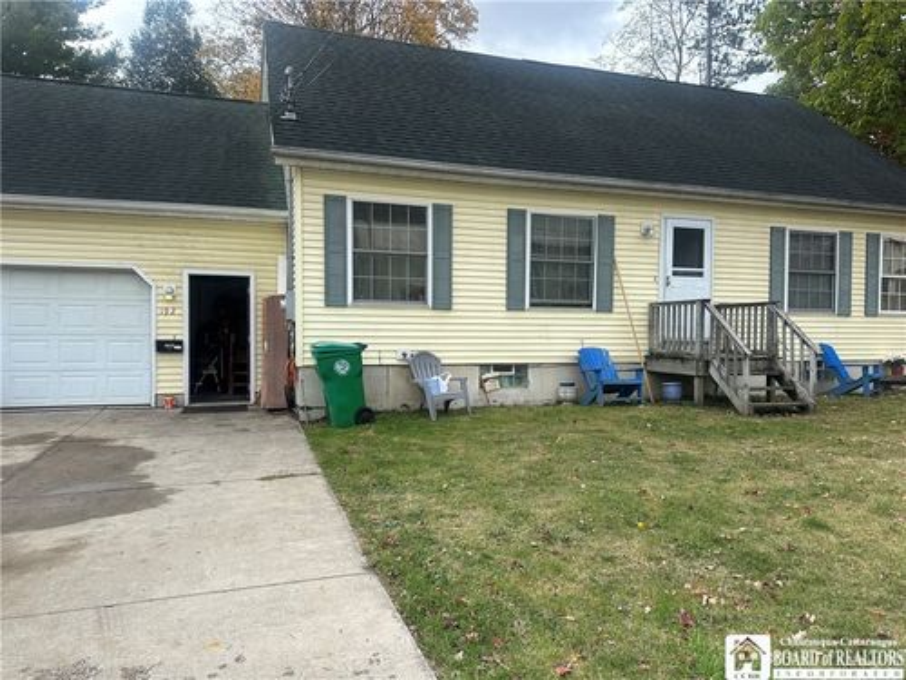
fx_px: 628
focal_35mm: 24
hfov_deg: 71.6
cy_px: 340
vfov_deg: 56.8
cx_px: 453
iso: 80
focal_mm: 6.86
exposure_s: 1/2110
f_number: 1.78
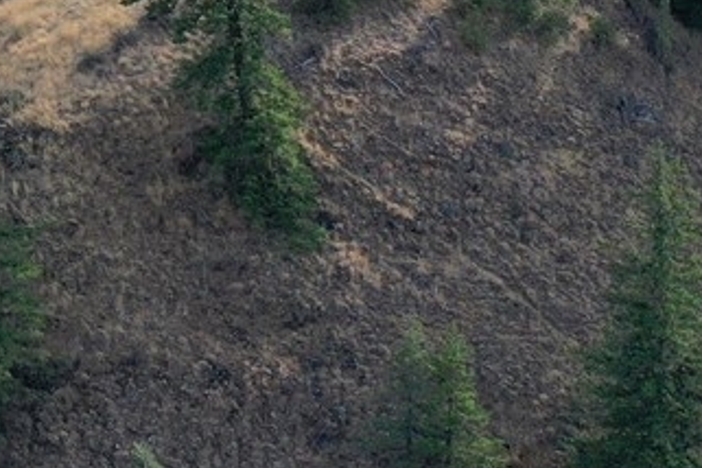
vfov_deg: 8.8
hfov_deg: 12.1
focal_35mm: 148
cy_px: -425
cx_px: -758
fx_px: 2886
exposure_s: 1/500
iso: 100
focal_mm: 10.26
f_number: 3.2
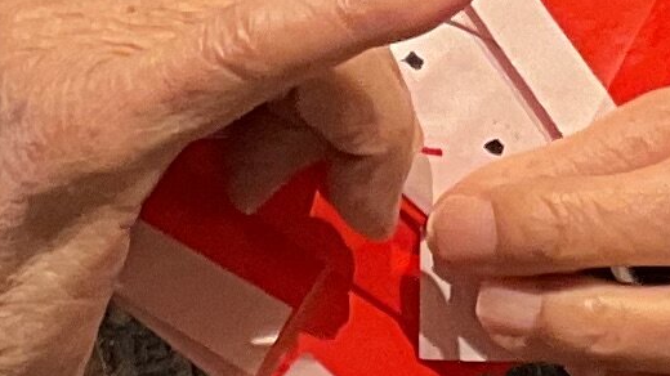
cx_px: 264
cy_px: -538
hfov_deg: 8.8
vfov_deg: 4.8
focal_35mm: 245
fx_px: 4351
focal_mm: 3
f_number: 1.8
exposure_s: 1/60
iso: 100
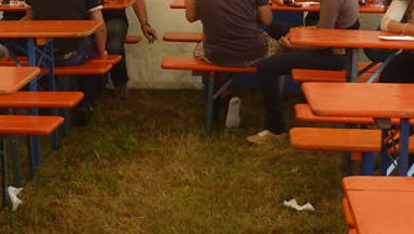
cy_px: -9
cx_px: 153
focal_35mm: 91
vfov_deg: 13.1
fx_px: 1000
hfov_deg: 23.3
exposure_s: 1/60
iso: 80
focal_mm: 5.7
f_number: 3.5
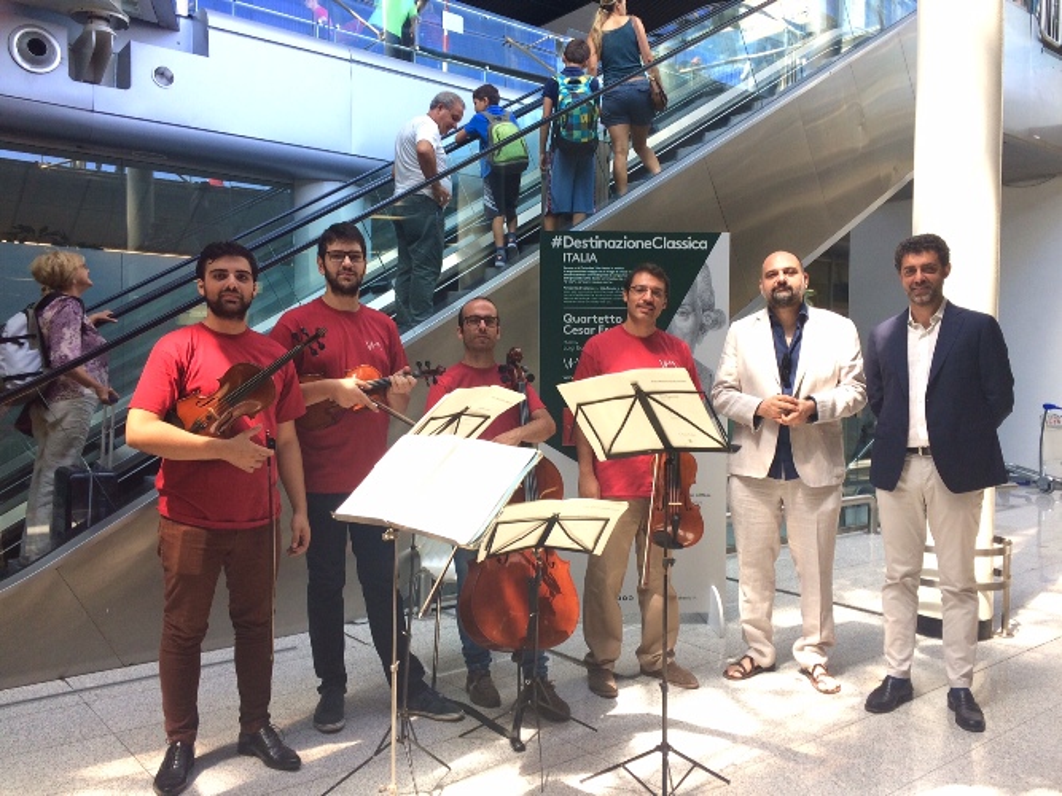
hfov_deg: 61.7
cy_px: 398
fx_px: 890
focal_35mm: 29
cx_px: 531
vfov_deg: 48.2
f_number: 2.2
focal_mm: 4.15
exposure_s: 1/102
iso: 32
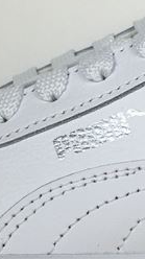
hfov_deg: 11.7
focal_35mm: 102
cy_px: 171
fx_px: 699
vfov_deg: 20.9
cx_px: 137
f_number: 2.2
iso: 25
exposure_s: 1/179
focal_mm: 4.15
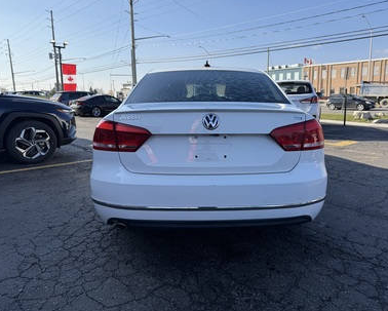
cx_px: 211
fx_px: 299
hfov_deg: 65.9
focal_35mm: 26
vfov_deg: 55.0
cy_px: 151
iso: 80
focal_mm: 6.76
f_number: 1.78
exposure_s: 1/3021
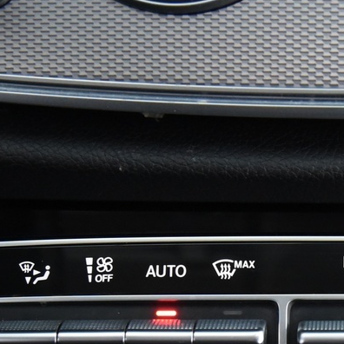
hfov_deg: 12.4
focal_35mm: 139
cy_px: 328
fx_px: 1563
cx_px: 364
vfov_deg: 12.4
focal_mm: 40
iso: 4000
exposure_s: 1/20
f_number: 4
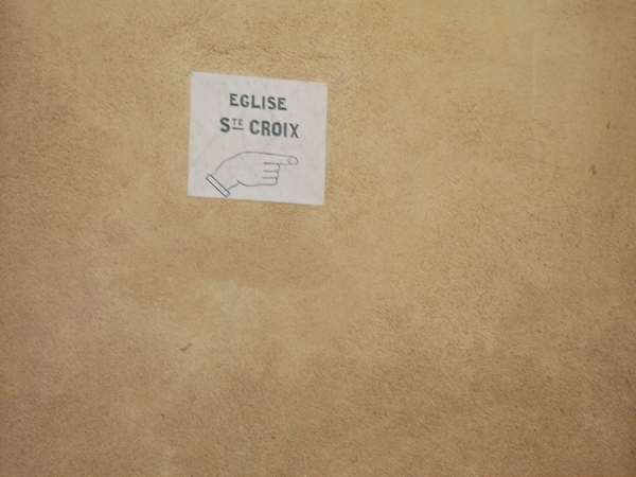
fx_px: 2095
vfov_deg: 13.0
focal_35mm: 114
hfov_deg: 17.3
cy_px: 238
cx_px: 318
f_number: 5.1
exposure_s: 1/60
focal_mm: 23.4
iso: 50
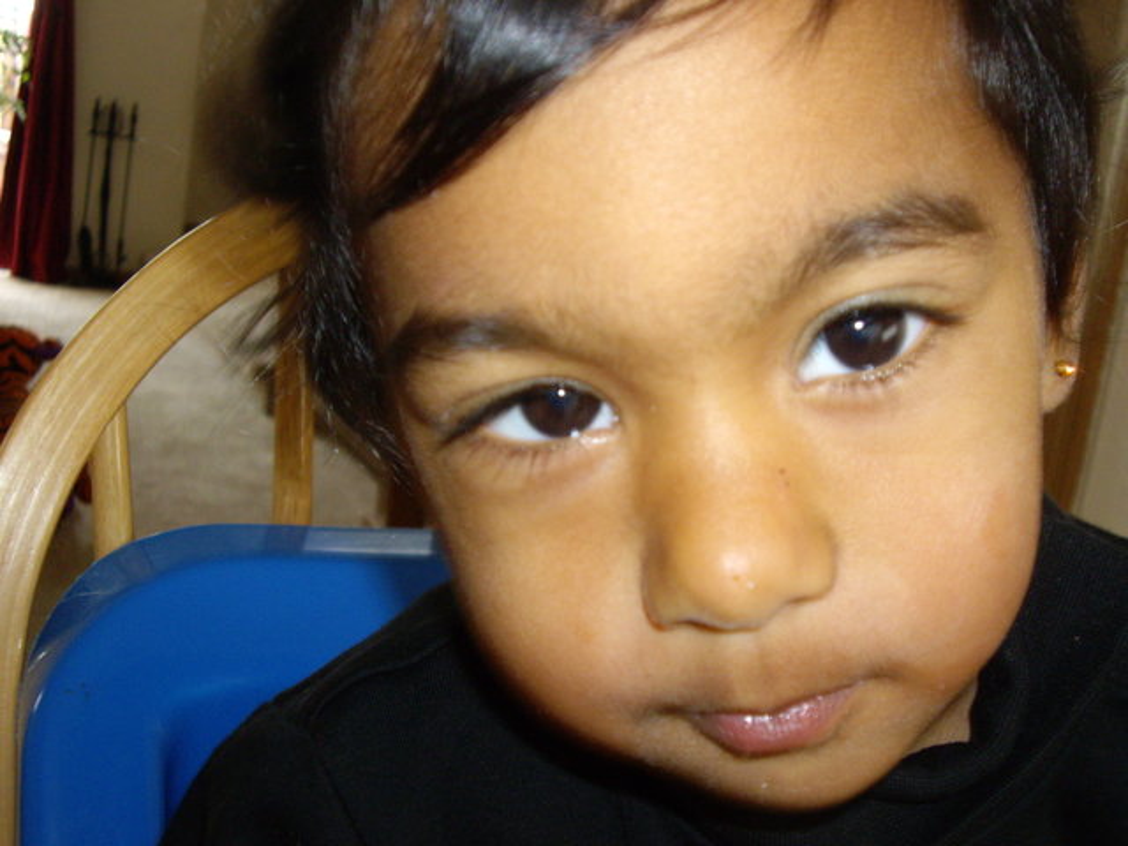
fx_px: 1532
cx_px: 564
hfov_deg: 40.4
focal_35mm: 47
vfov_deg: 30.9
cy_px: 423
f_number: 3
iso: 200
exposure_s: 1/50
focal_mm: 7.6
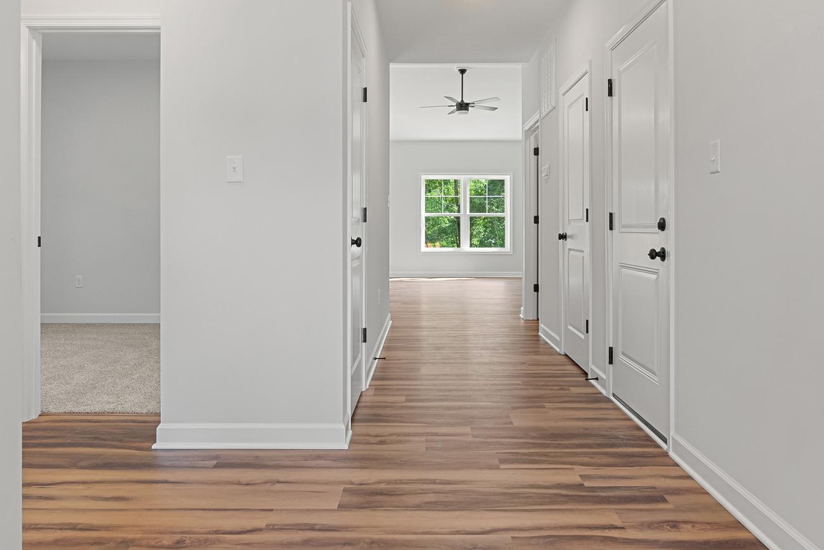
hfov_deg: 71.5
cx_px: 394
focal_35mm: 25
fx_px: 572
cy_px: 224
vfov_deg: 51.0
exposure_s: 1/20
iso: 640
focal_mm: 16
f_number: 8
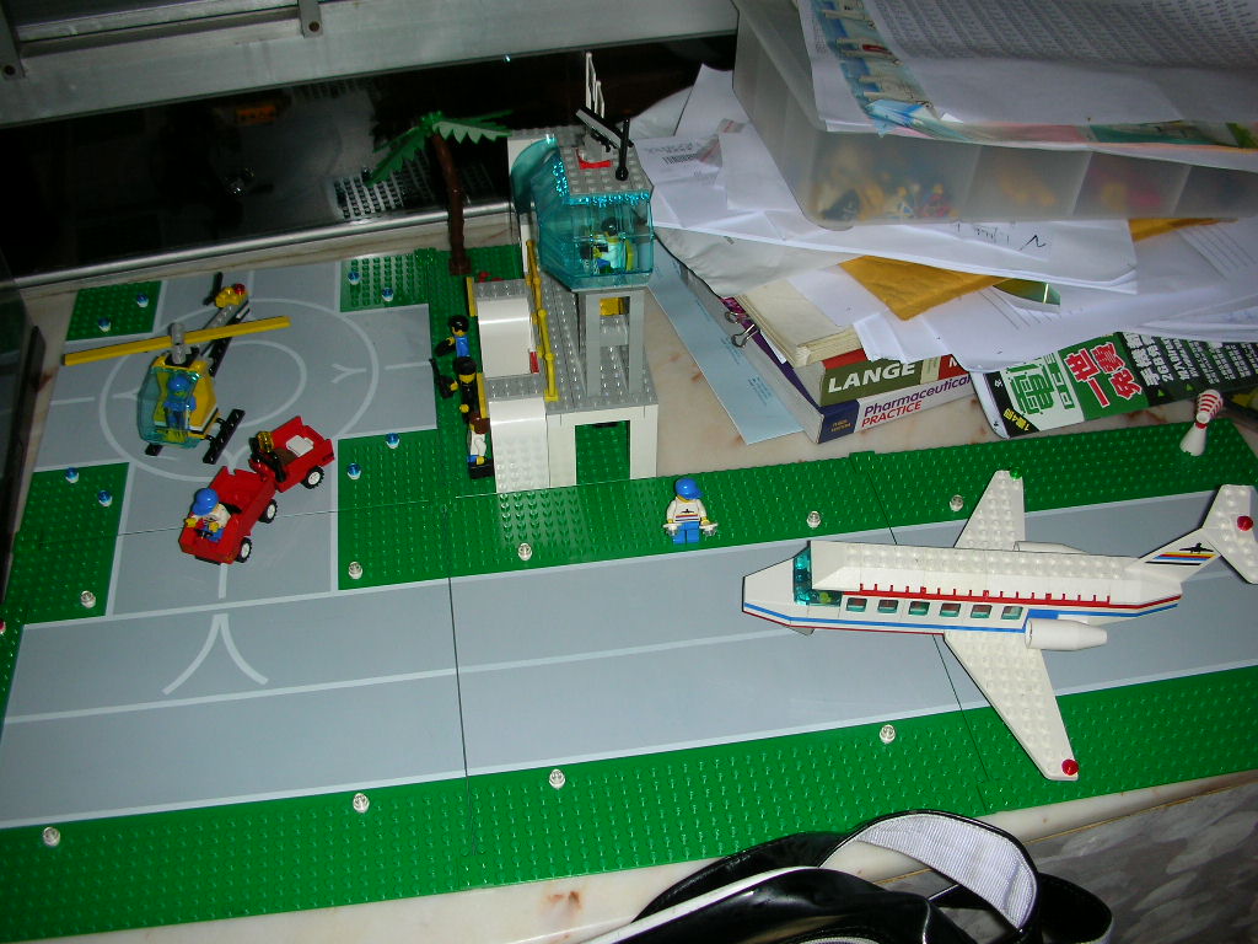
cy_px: 472
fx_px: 1272
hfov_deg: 52.6
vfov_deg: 40.7
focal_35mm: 35
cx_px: 629
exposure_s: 1/60.1
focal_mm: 5.8
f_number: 3
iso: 50
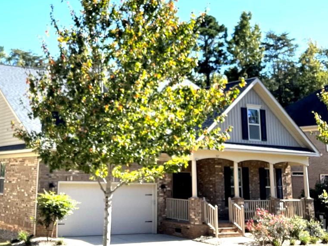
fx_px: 331
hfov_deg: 52.2
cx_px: 128
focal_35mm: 35
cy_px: 117
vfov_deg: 40.7
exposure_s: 1/2049
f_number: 1.6
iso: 32
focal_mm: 5.1
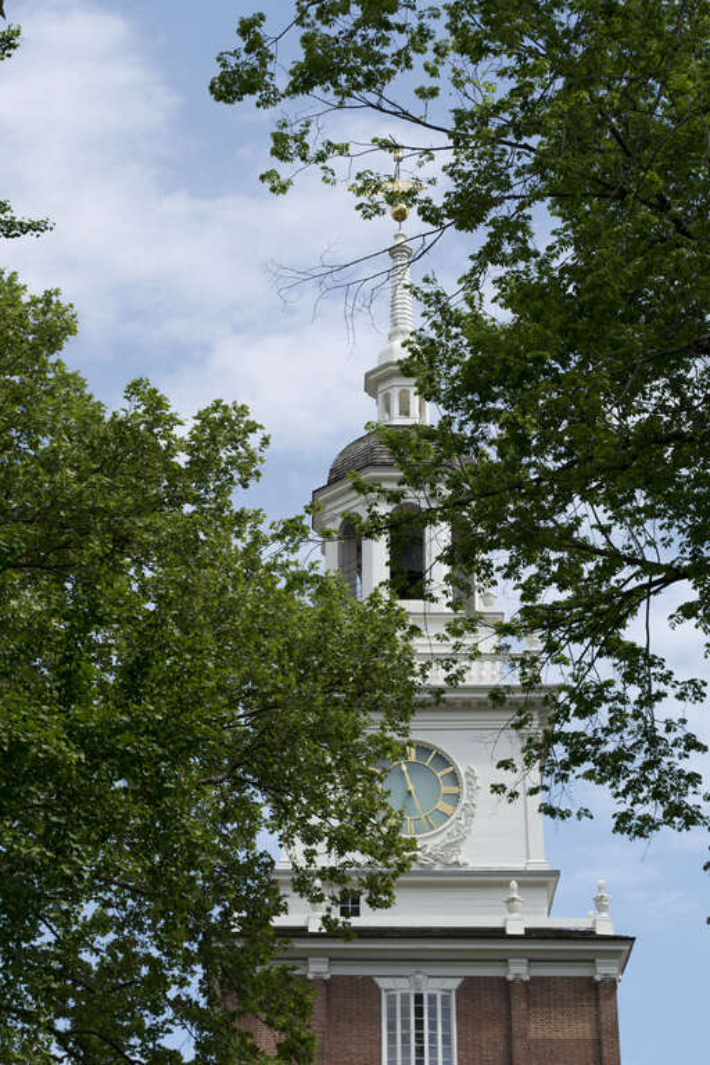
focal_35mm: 75
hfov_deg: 18.2
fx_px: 2219
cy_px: 532
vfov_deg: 27.0
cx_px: 355
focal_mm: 50
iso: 125
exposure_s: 1/250
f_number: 8
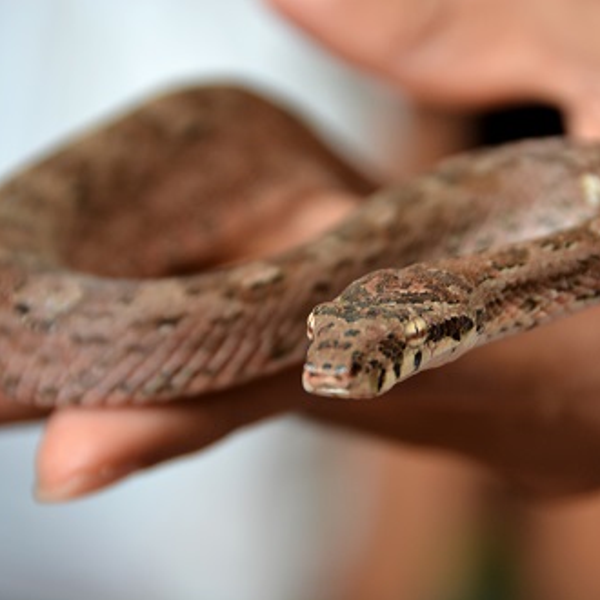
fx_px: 4550
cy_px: 301
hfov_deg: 7.5
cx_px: 349
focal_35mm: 232
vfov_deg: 7.5
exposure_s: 1/125
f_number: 5.3
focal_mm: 120
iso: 400
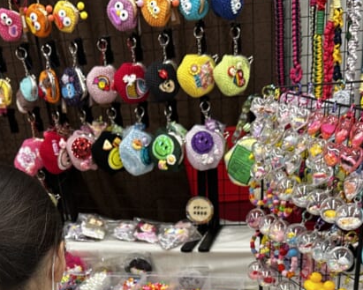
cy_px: 319
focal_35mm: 57
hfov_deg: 32.8
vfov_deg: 24.8
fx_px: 613
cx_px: 126
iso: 160
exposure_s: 1/121
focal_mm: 6.86
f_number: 1.78
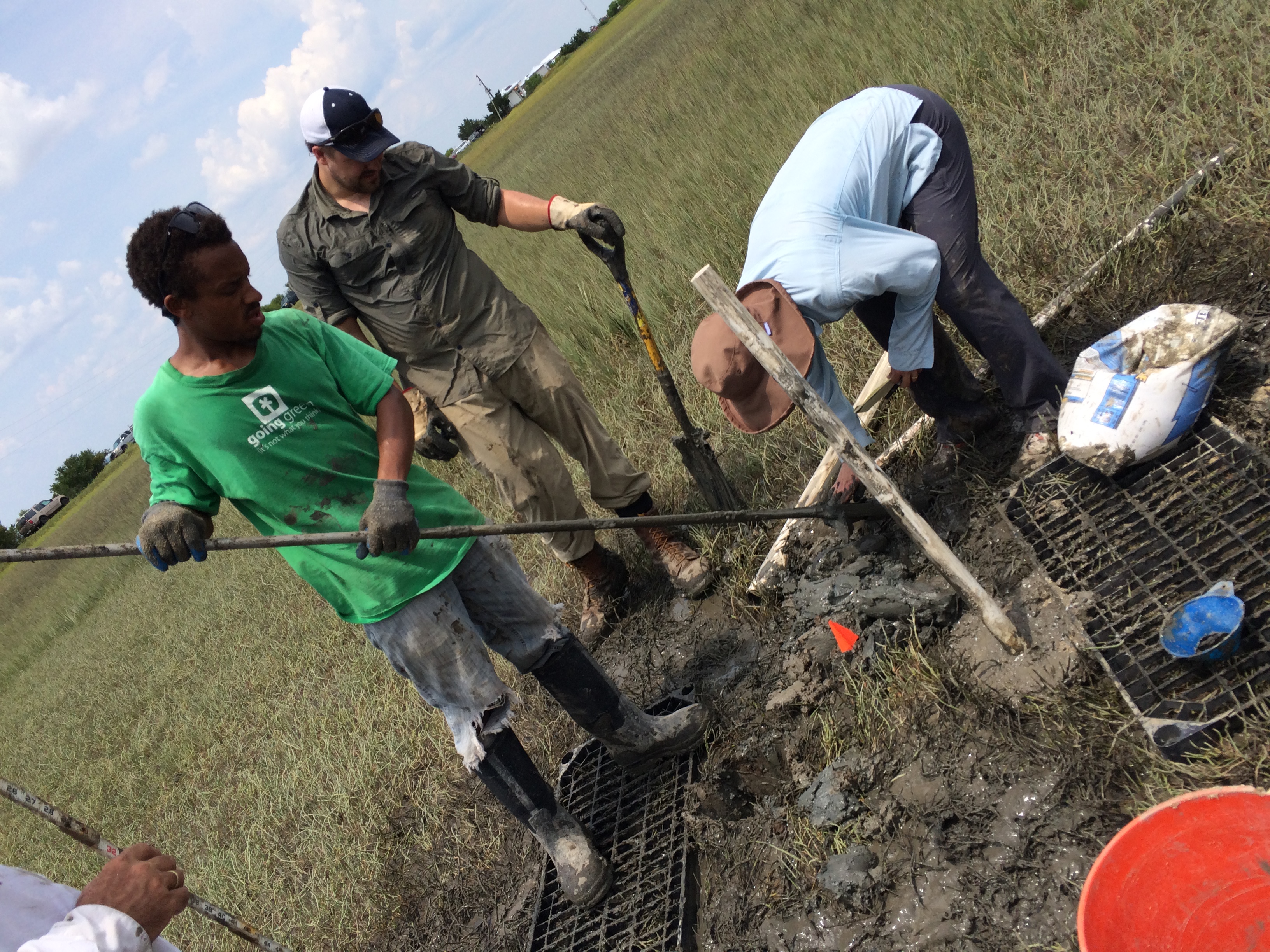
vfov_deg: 48.2
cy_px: 476
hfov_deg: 61.7
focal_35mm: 29
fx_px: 1064
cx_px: 635
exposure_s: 1/2283
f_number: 2.2
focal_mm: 4.15
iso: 32
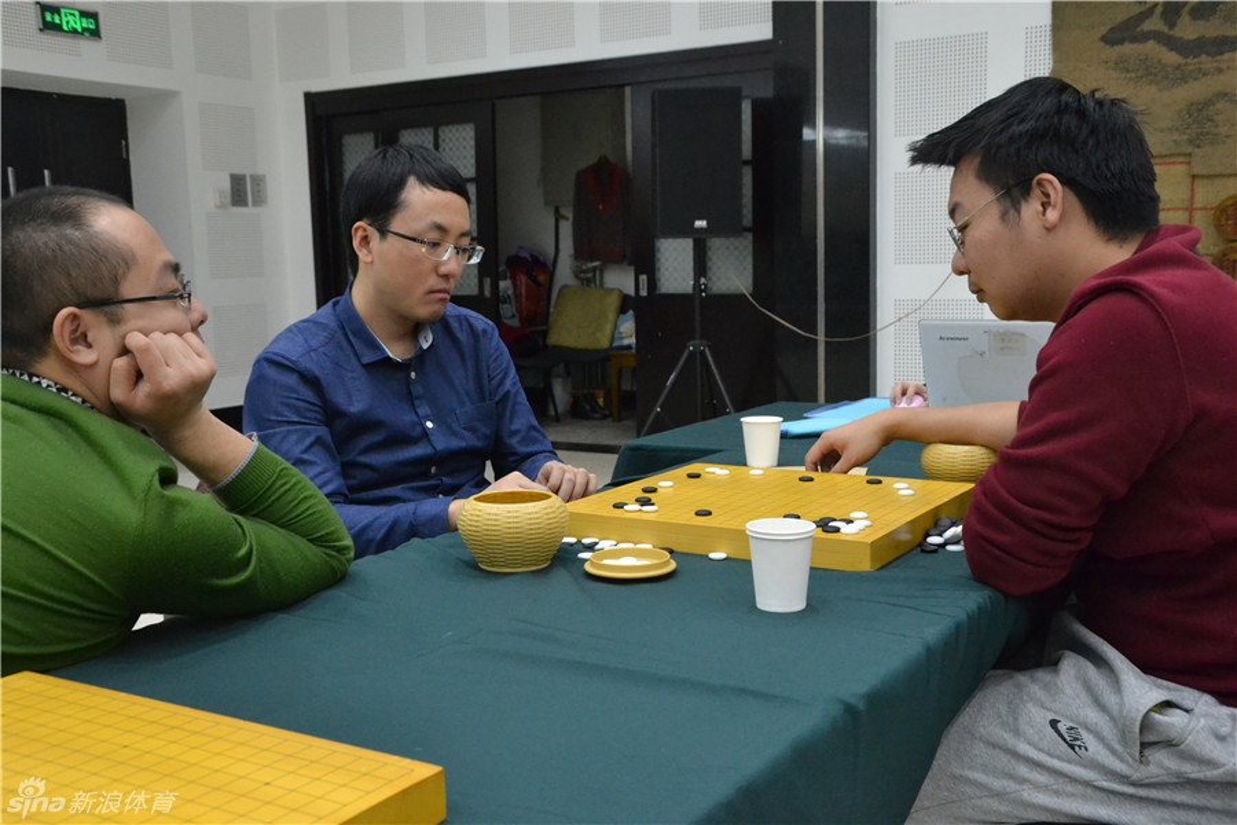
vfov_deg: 34.2
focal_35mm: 39
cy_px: 412
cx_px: 618
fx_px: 1340
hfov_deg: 49.6
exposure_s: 1/160
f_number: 6.3
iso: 3200
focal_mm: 26
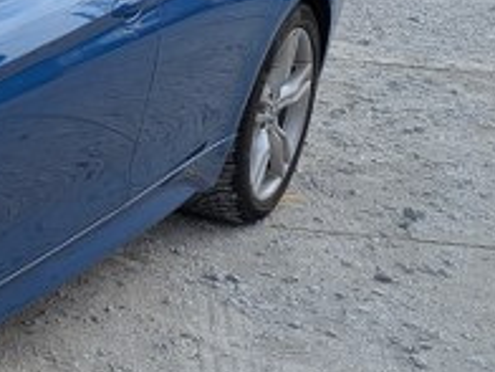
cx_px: -423
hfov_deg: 16.0
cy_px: 111
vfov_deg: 14.5
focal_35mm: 102
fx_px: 1459
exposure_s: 1/2451
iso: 48
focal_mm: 5.43
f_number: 1.89
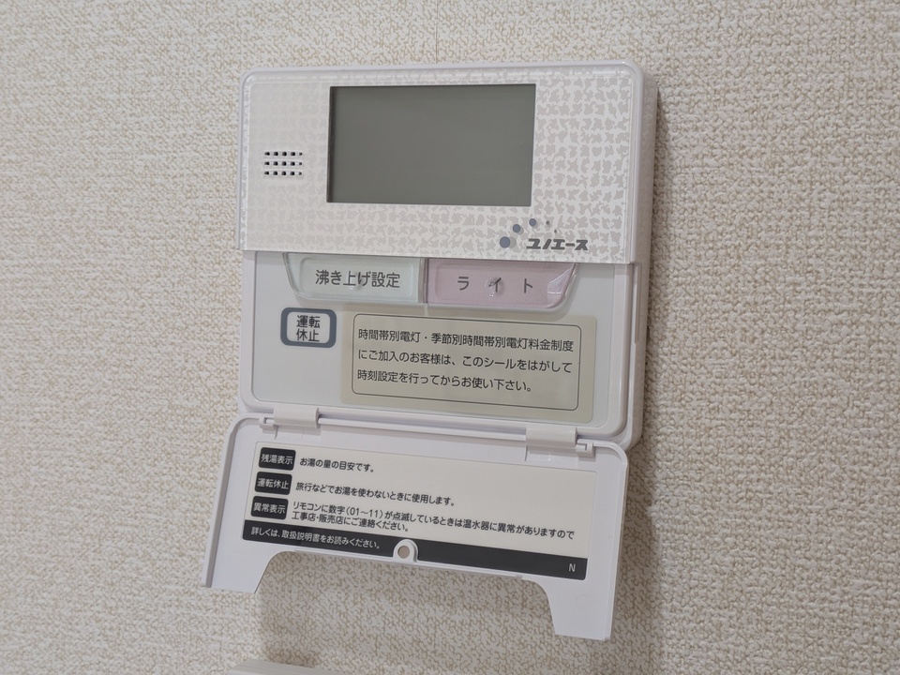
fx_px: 1326
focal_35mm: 51
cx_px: 450
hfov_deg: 37.5
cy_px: 338
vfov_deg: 28.6
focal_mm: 5.43
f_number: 1.89
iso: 64
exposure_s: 1/60
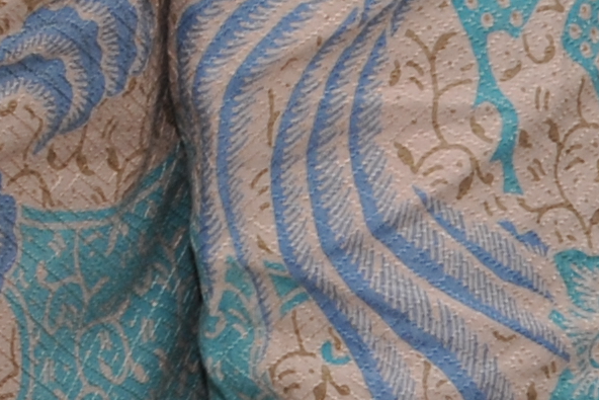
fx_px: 5974
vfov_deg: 3.7
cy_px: -918
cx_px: -871
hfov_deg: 5.5
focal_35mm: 359
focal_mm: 50
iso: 800
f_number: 2.8
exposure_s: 1/125
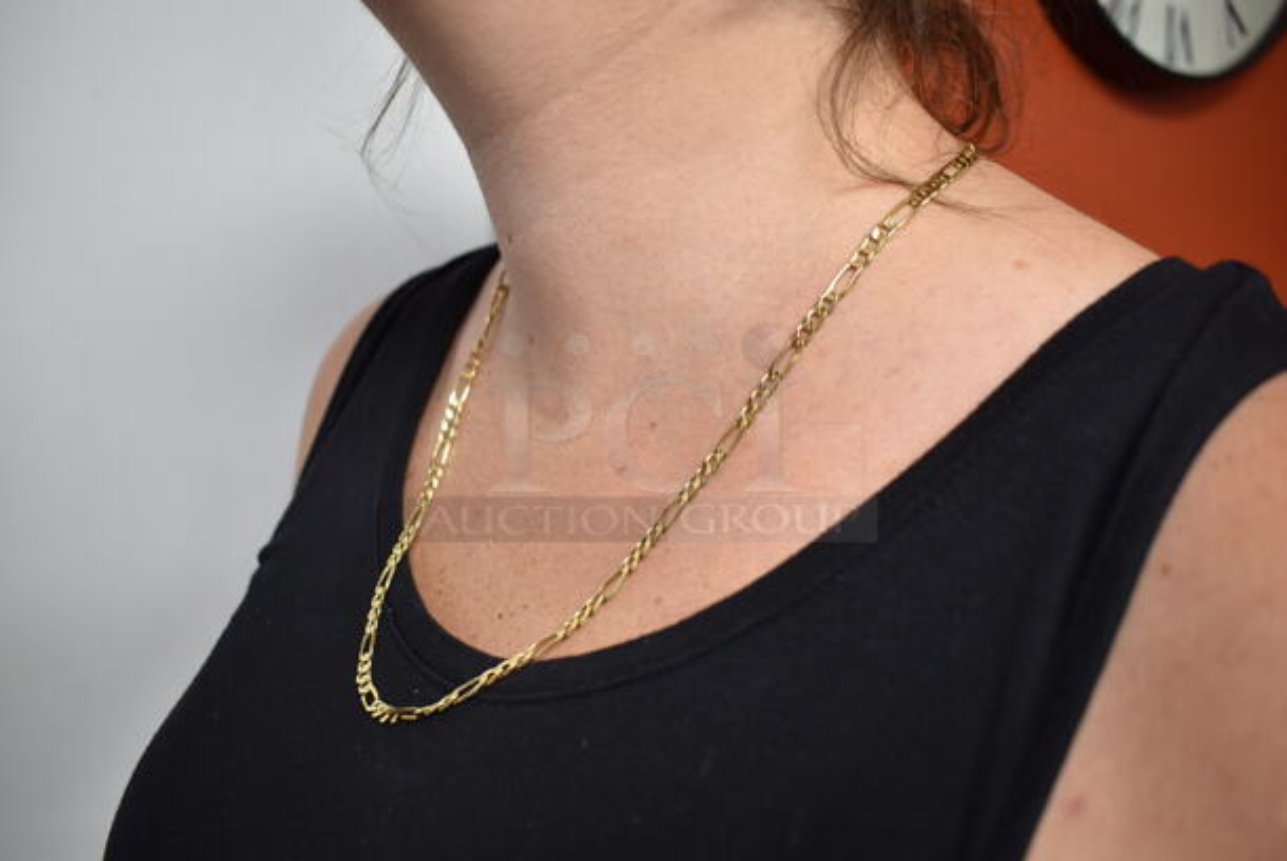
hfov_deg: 61.9
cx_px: 644
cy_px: 430
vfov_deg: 43.7
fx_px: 1073
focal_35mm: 30
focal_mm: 20
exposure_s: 1/30
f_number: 3.8
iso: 560
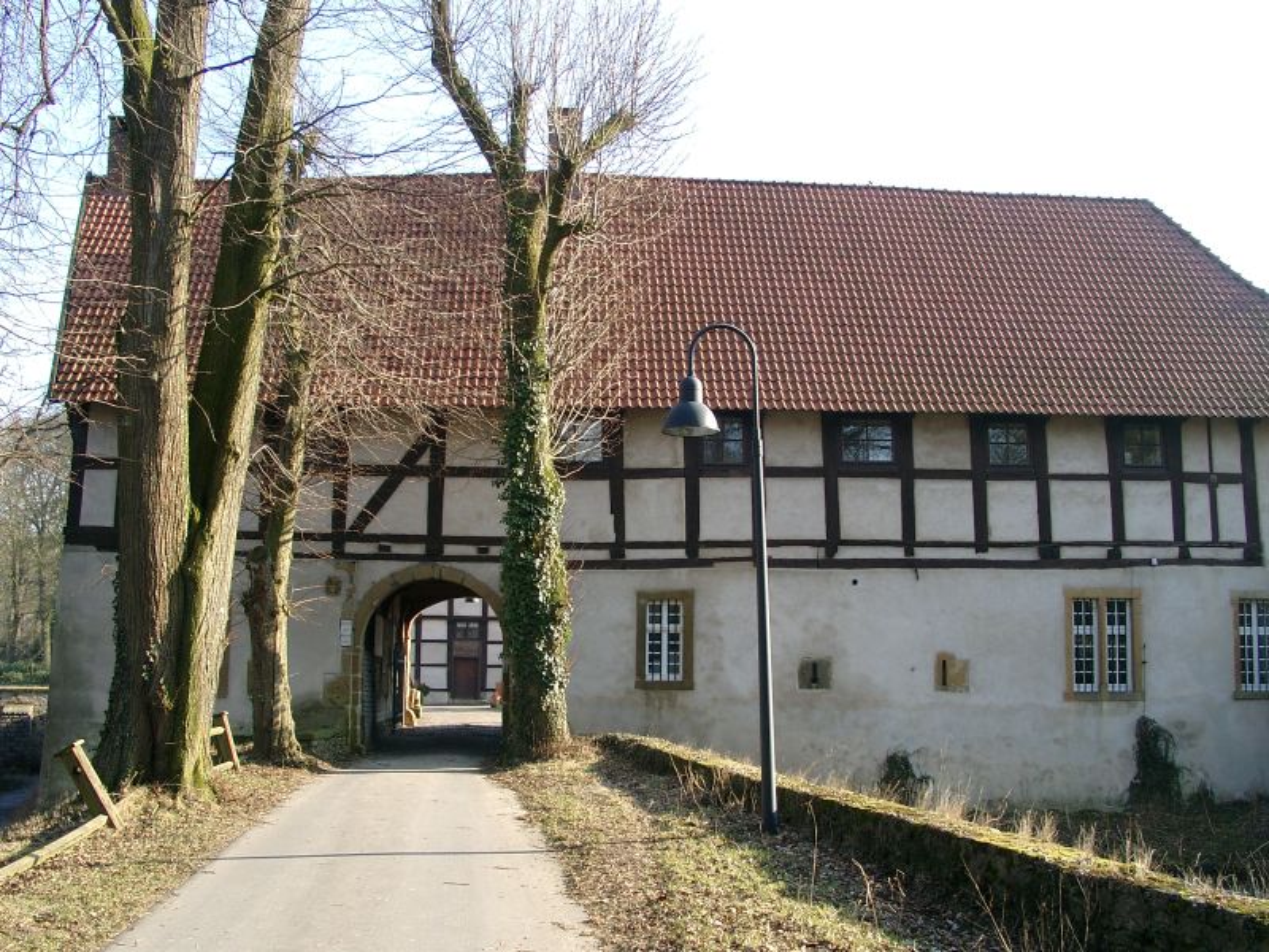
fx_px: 1246
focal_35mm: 34
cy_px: 476
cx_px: 634
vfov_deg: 41.8
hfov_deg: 54.0
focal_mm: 7.13
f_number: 4
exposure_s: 1/136
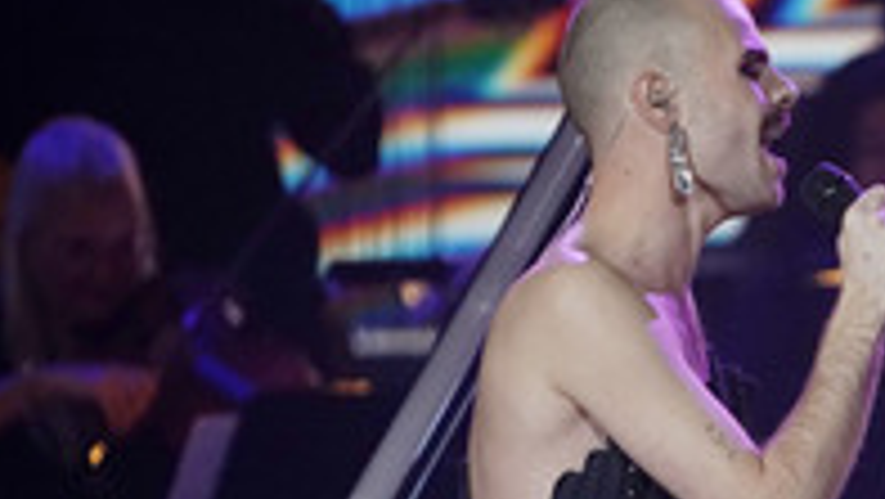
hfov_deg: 2.0
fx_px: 25401
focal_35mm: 1082
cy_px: 526
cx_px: 1000
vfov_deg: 1.1
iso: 4000
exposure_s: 1/320
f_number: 6.3
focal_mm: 452
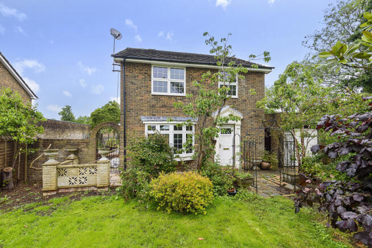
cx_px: 186
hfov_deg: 96.7
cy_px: 124
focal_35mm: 16
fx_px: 165
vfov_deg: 73.8
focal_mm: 16
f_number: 8
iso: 250
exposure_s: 1/160
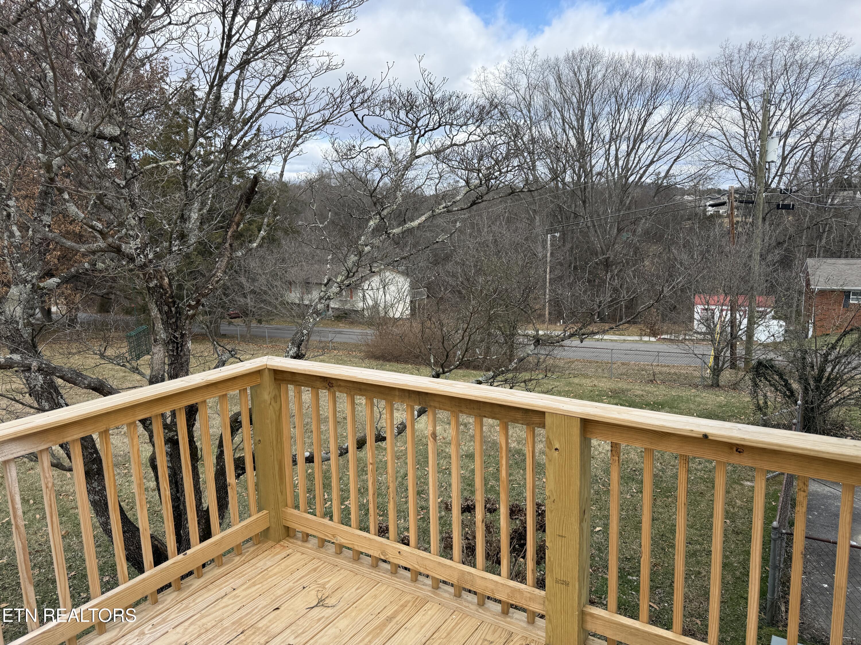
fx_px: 597
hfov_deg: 71.6
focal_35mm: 24
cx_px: 430
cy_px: 322
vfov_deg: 56.8
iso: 100
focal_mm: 6.76
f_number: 1.78
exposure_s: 1/1949
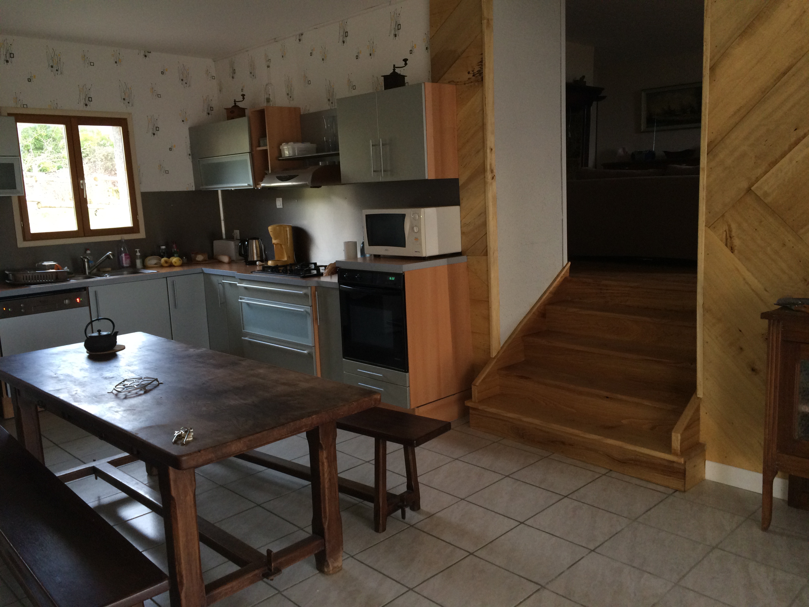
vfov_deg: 48.2
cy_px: 304
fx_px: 678
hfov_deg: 61.7
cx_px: 404
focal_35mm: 29
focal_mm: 4.15
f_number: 2.2
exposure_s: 1/30
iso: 125
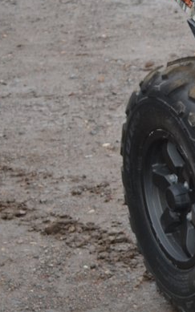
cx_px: 561
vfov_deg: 14.1
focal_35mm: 148
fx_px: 1259
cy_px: 214
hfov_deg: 7.8
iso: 110
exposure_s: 1/200
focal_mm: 22
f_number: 4
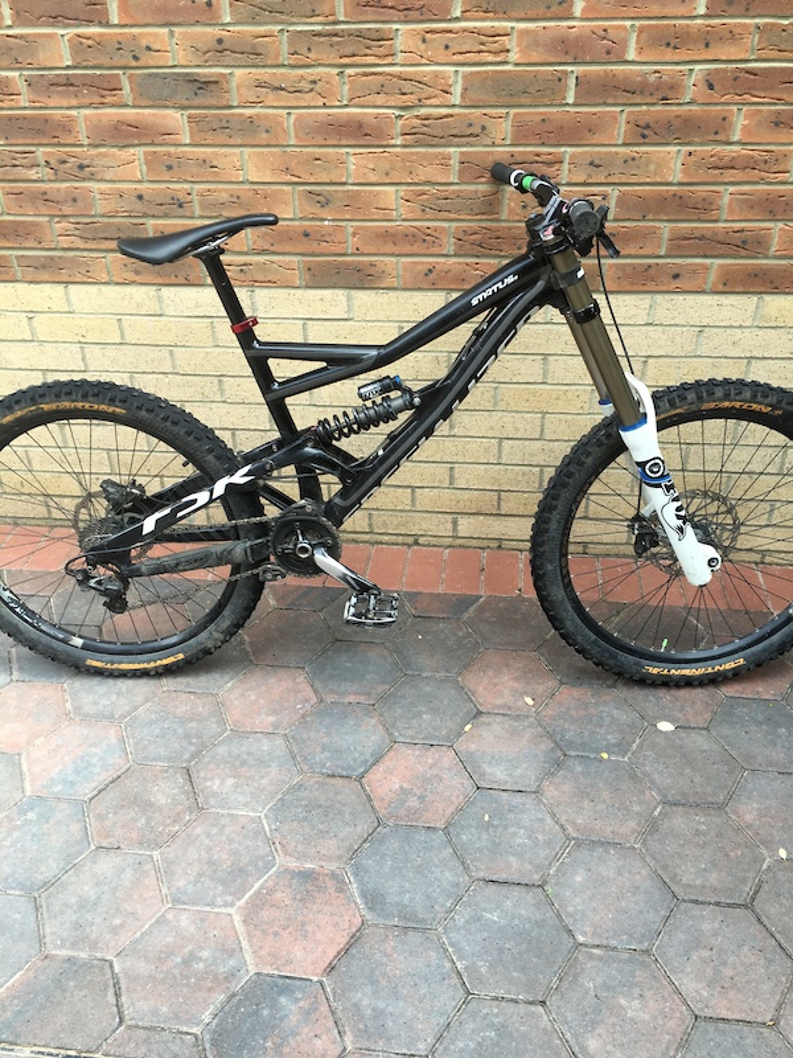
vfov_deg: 61.7
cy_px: 529
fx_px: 886
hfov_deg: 48.2
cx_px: 396
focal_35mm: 29
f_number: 2.2
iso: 25
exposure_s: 1/111
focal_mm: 4.15
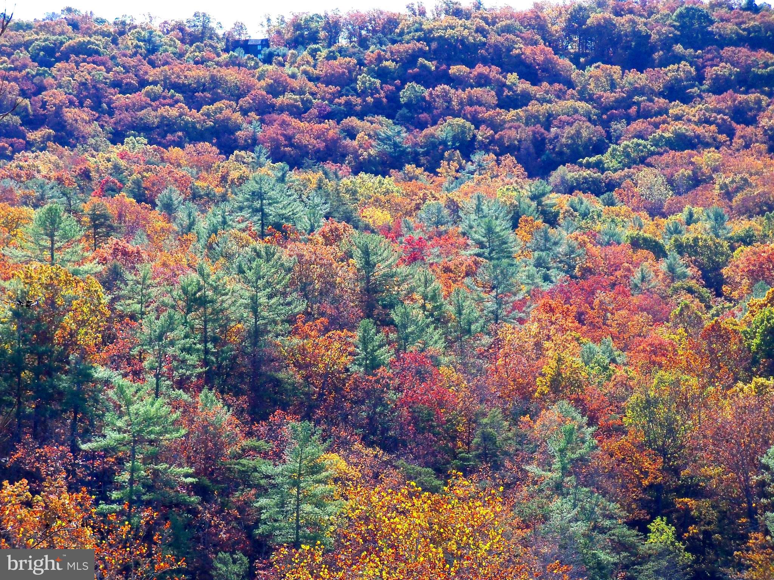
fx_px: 3265
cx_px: 387
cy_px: 290
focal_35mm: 146
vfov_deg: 10.2
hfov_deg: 13.5
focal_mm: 25.8
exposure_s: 1/500
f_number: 4.3
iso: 200
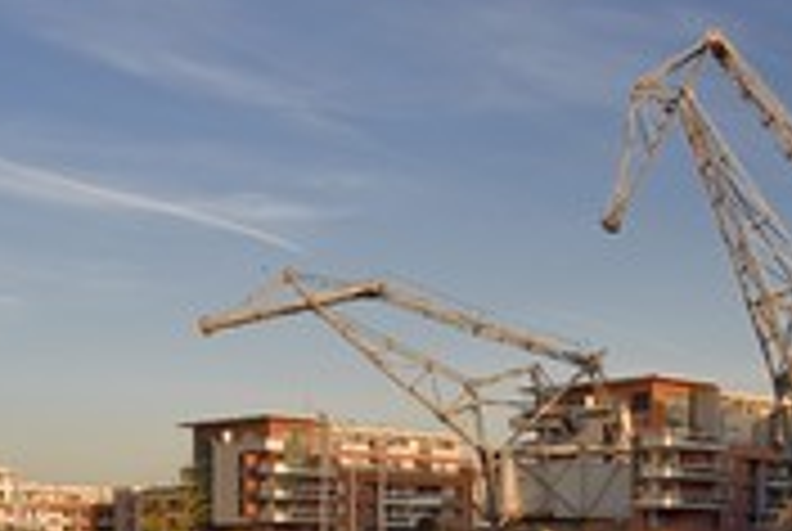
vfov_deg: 16.5
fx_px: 1785
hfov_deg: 24.7
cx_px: 180
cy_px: 572
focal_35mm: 81
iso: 200
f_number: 10
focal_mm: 34
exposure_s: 1/250
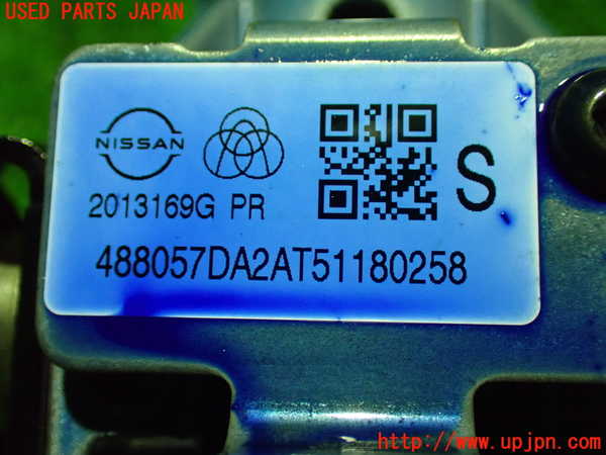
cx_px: 303
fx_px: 718
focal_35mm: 41
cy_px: 228
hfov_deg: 45.8
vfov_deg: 35.1
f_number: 2.8
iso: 1250
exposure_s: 1/40
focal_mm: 7.31
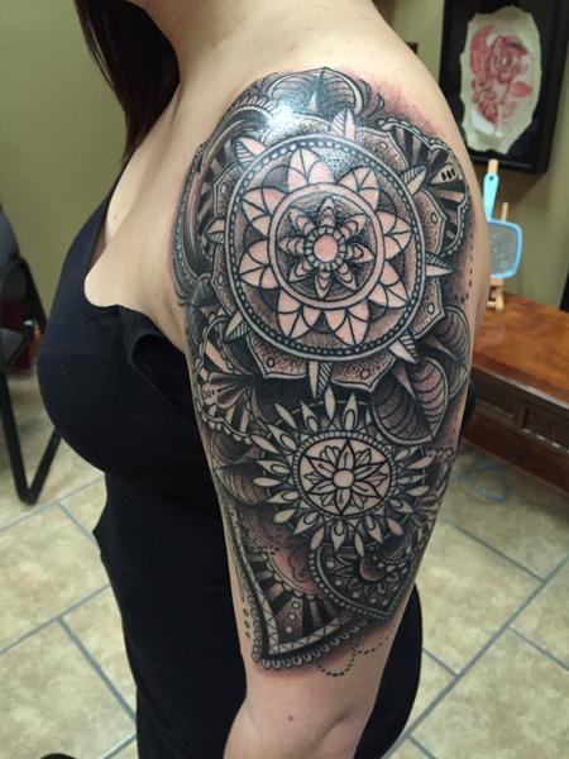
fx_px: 636
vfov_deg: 61.7
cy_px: 380
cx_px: 284
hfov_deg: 48.2
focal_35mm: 29
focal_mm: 4.15
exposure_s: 1/20
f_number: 2.2
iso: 250
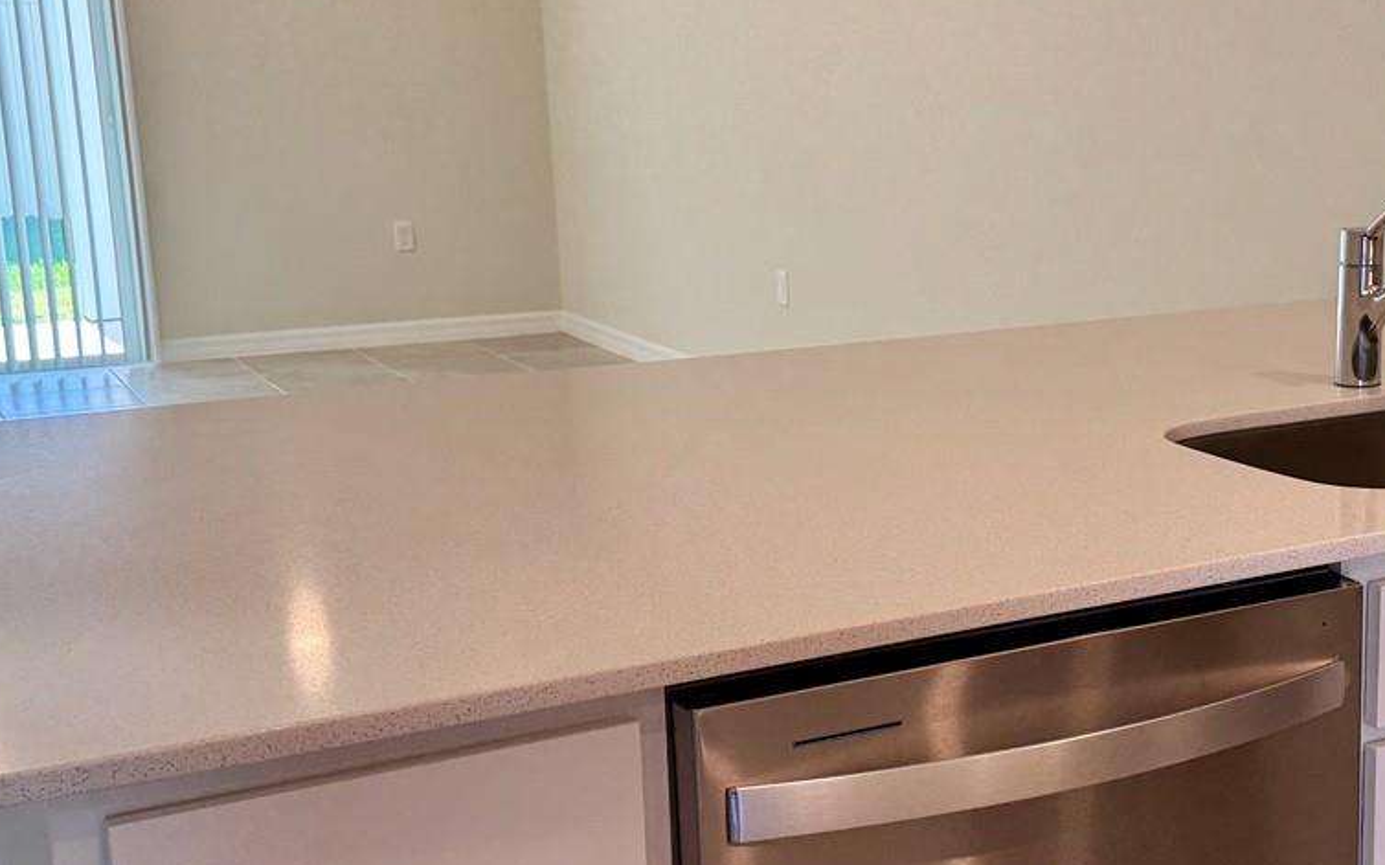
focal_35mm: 54
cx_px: 1117
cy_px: 492
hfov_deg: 36.2
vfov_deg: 23.9
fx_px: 2038
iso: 100
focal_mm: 6.76
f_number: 1.78
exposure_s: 1/159
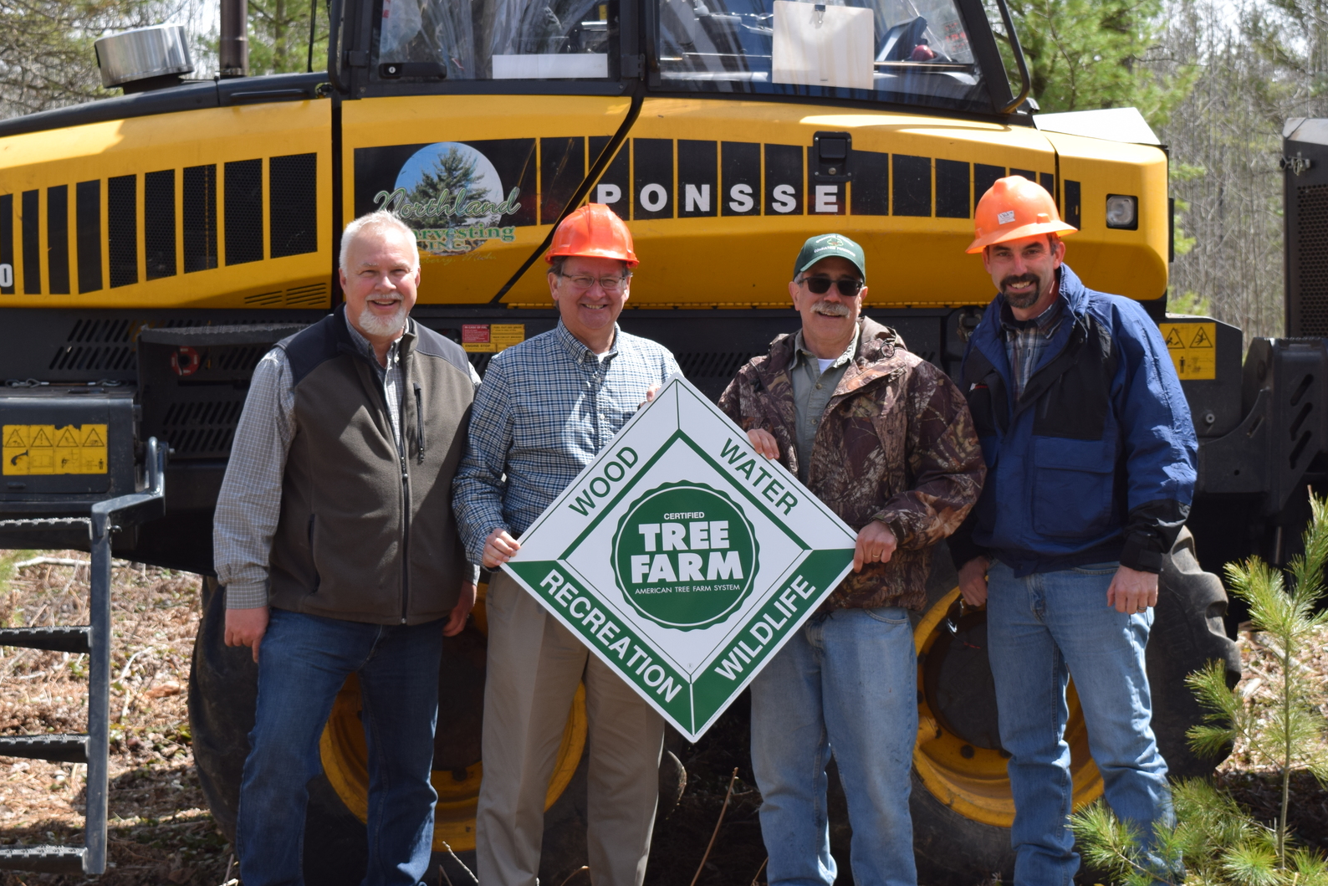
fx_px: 2508
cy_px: 397
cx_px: 702
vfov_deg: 20.0
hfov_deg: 29.6
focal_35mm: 68
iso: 200
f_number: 8
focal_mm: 36
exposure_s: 1/320
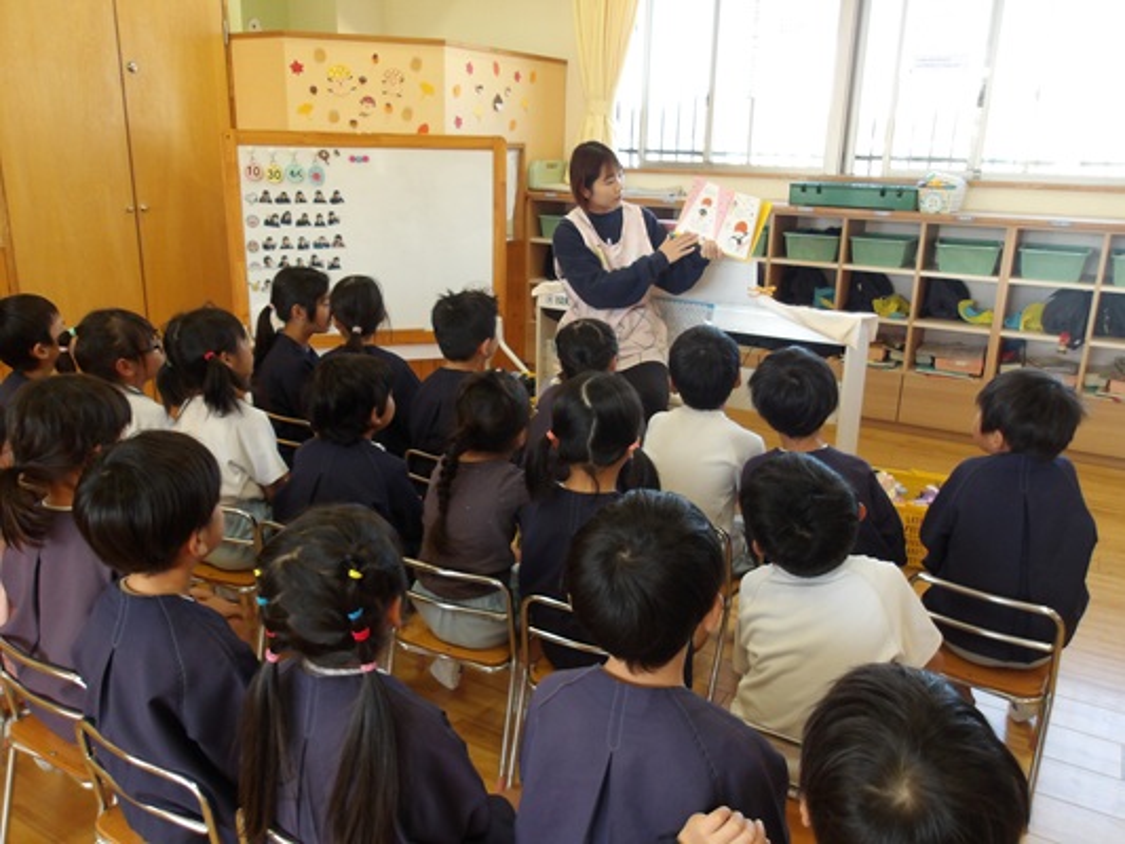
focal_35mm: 27
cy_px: 422
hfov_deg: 65.3
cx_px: 562
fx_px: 878
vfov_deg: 51.4
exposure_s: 1/60
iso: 240
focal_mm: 4.9
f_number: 3
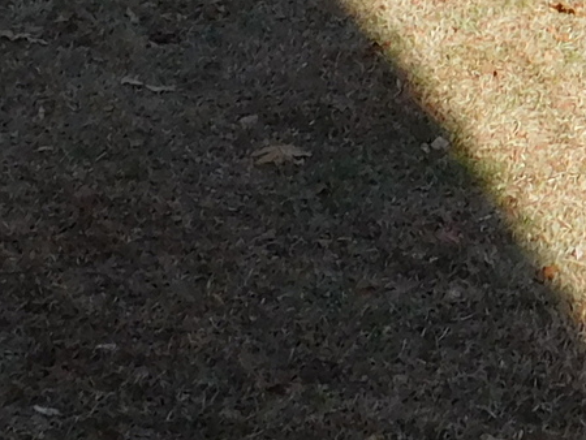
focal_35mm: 157
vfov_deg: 9.0
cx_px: 595
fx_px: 2659
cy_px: -379
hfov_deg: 12.4
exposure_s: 1/1000
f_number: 3
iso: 125
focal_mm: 4
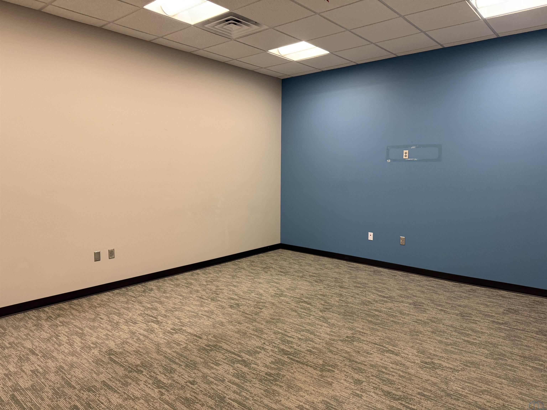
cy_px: 205
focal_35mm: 24
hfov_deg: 71.6
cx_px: 274
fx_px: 379
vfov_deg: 56.8
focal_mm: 6.76
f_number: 1.78
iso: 250
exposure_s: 1/60
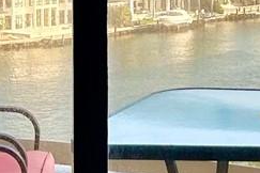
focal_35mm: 178
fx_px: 1285
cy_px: -36
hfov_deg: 11.2
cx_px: 373
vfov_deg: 7.6
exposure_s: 1/1135
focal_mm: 5.7
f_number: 1.5
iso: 50
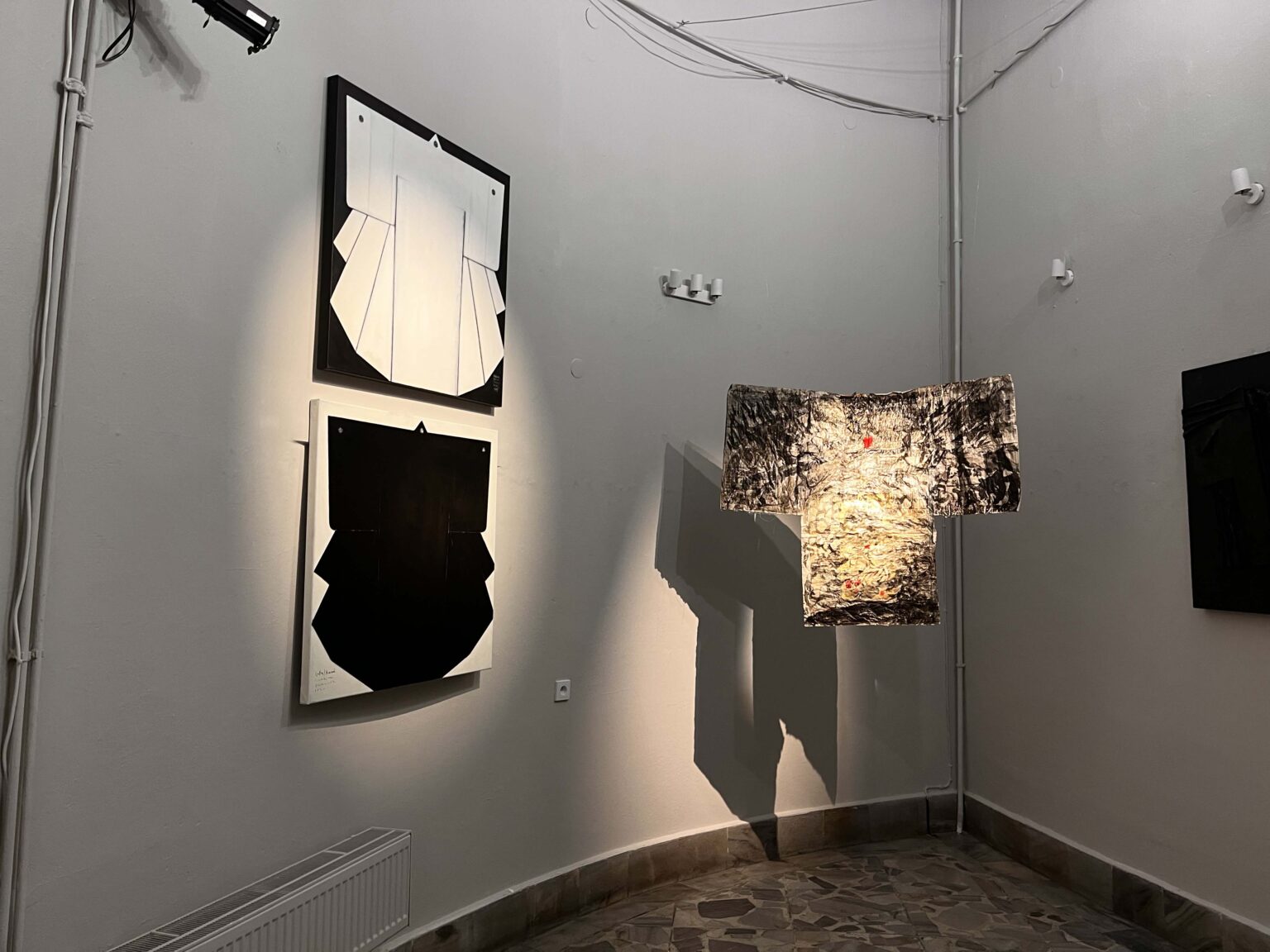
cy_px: 476
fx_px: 954
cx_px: 635
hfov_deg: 67.3
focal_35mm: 26
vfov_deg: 53.1
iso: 125
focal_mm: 5.1
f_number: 1.6
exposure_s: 1/50
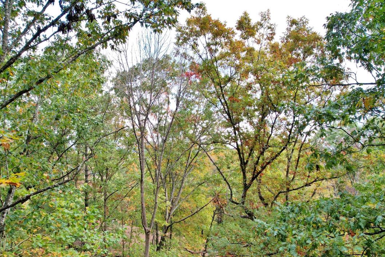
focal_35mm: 30
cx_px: 175
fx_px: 321
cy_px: 156
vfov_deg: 43.4
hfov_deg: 61.8
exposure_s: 1/320
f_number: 2.8
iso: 110
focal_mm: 8.38
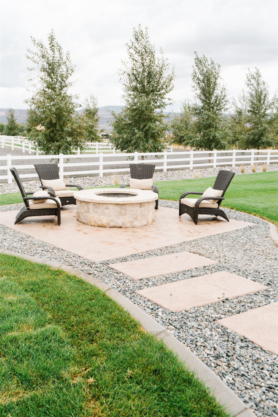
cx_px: 139
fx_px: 405
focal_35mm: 35
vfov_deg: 54.4
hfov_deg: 37.9
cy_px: 208
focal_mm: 35
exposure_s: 1/250
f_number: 9
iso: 320
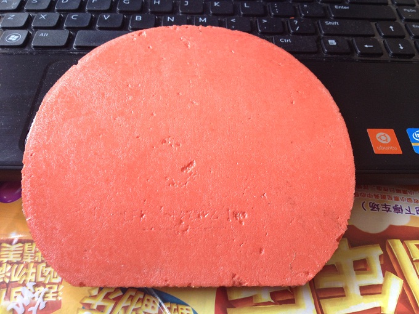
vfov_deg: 40.7
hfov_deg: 52.6
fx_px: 424
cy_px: 157
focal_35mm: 35
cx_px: 210
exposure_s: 1/24
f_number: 2.4
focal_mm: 4.28
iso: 64
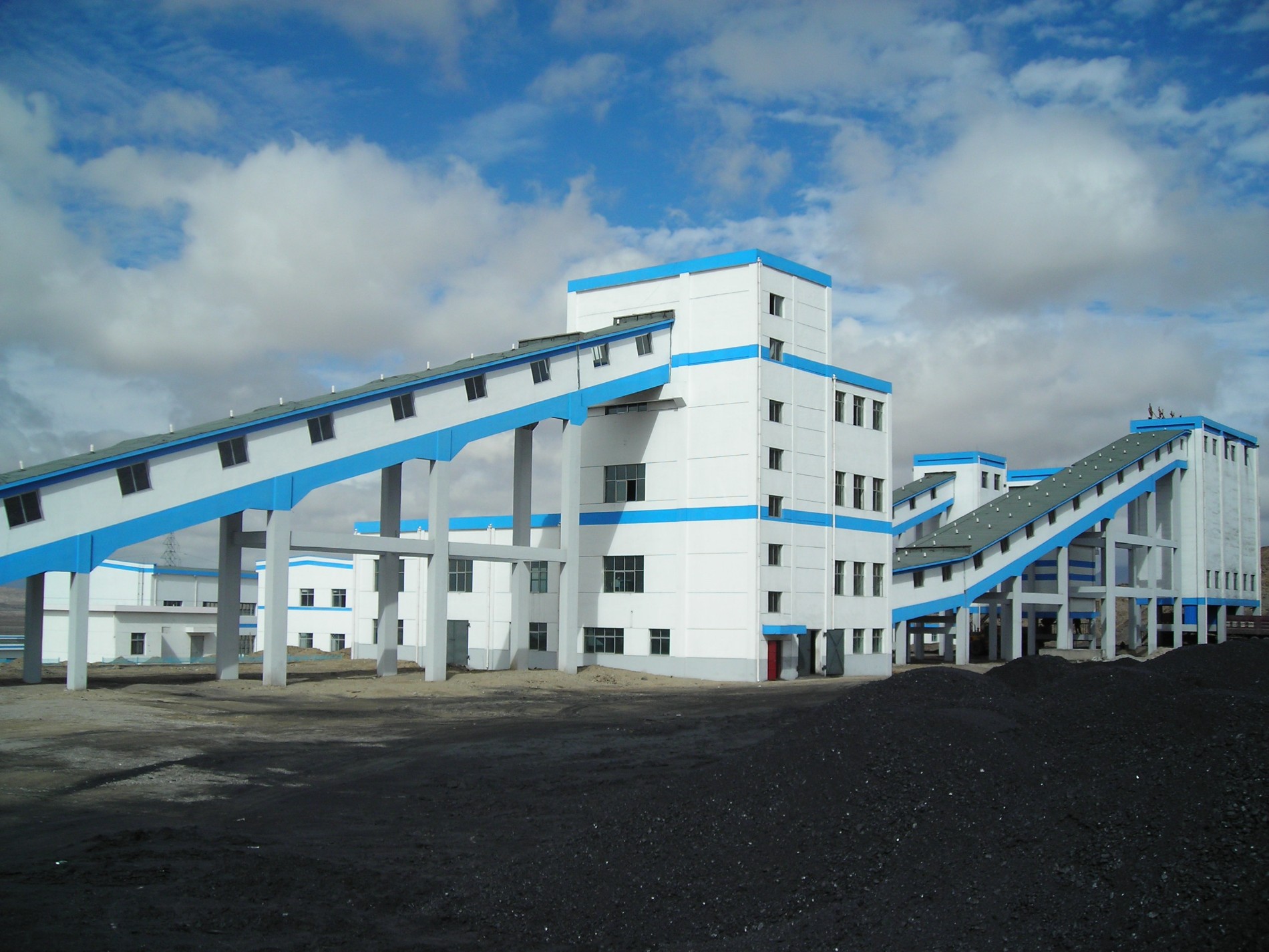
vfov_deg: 37.7
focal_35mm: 38
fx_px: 1393
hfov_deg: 49.0
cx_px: 634
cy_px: 476
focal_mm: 6.3
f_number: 6.4
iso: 50
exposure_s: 1/420
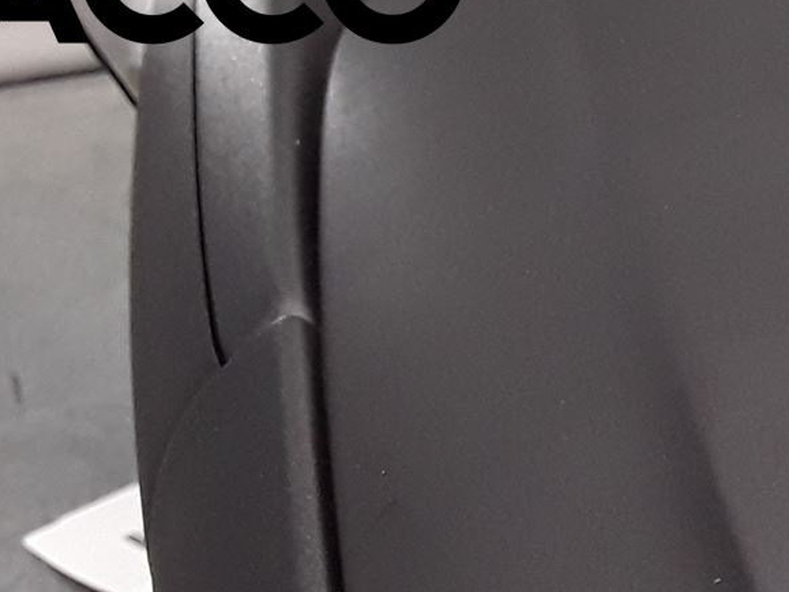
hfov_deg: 18.5
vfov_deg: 13.8
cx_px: 1023
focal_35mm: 99
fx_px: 2256
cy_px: 944
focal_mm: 2.91
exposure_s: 1/108
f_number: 1.9
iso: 100
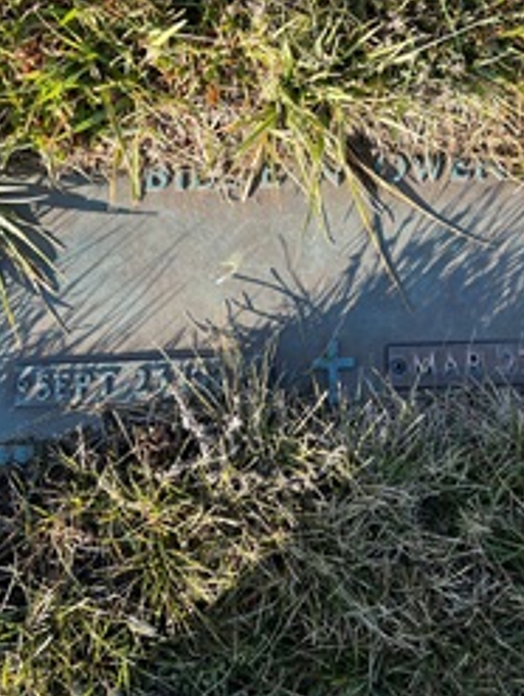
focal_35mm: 49
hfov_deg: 29.6
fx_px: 986
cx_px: 344
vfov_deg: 37.7
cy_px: 158
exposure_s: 1/786
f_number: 1.5
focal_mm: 5.7
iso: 50
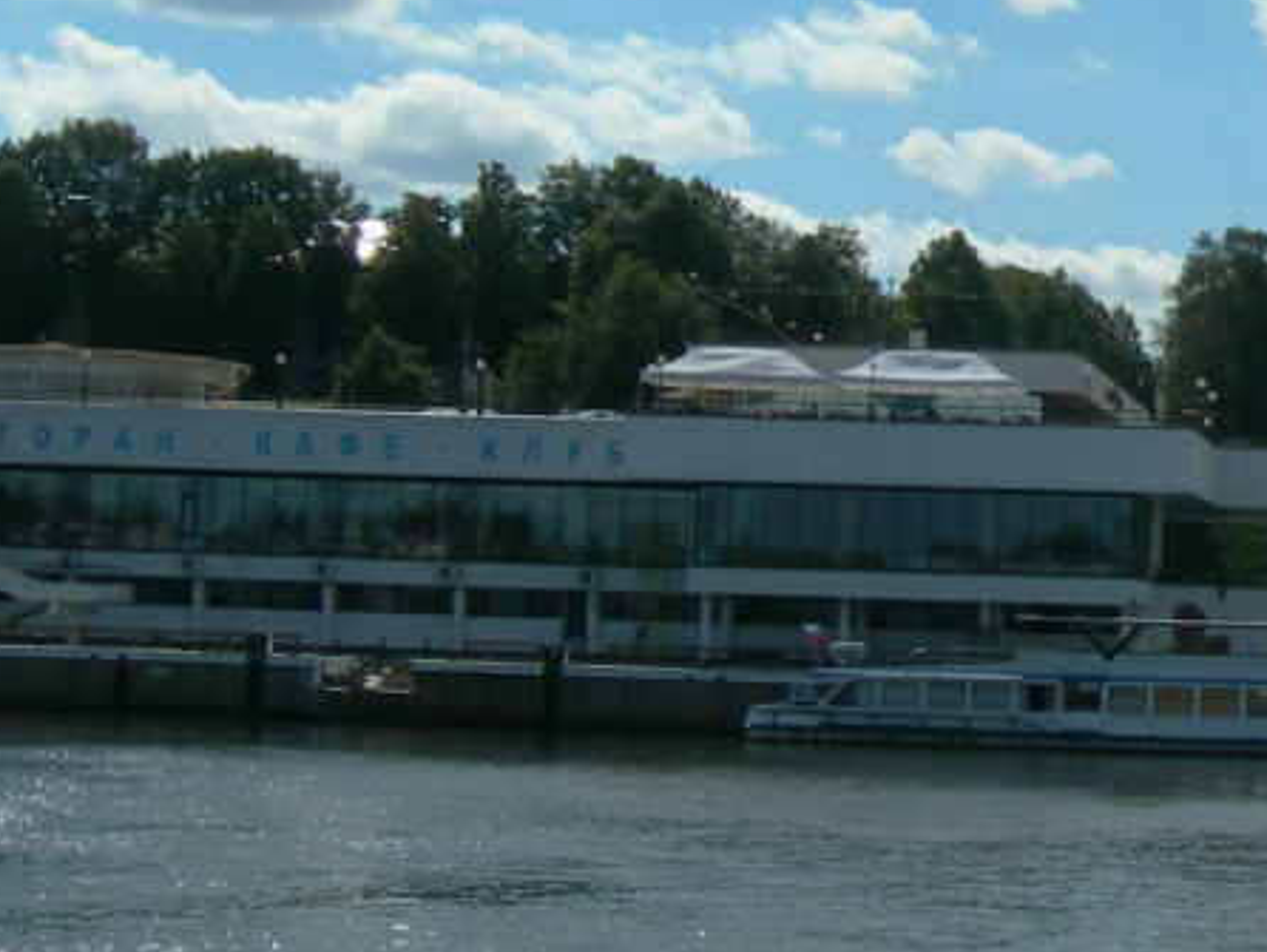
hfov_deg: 17.4
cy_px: 432
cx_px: 1386
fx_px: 3992
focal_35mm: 109
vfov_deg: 13.6
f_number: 4.8
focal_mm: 7.8
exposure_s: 1/1174
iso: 50
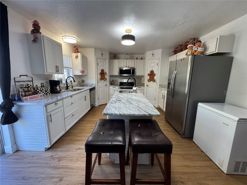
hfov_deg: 102.1
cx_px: 124
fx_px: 100
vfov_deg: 85.7
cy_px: 92
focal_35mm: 14
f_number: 2.2
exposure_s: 1/120
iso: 250
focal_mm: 2.22
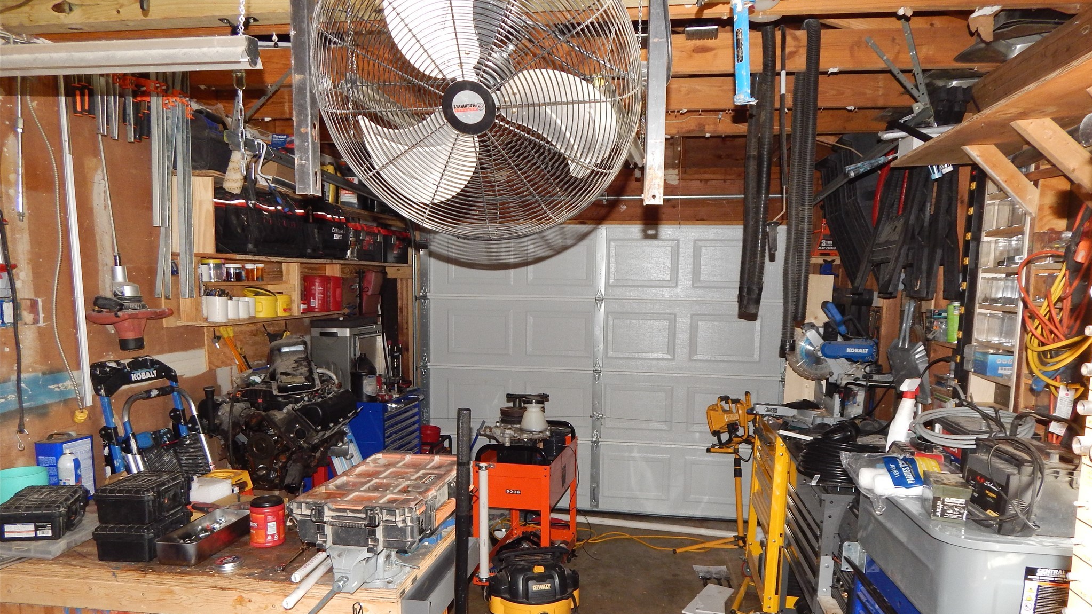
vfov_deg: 47.4
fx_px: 695
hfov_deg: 76.3
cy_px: 374
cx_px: 546
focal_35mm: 24
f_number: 3
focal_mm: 4
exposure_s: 1/30
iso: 280
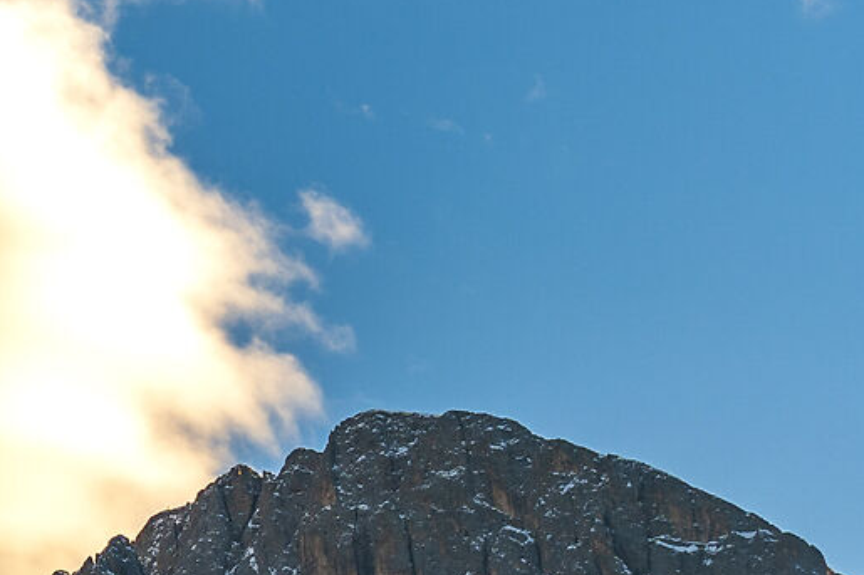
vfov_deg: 7.2
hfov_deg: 10.2
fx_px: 4582
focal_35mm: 191
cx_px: -621
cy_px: 193
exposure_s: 1/200
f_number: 7.1
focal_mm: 41
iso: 100
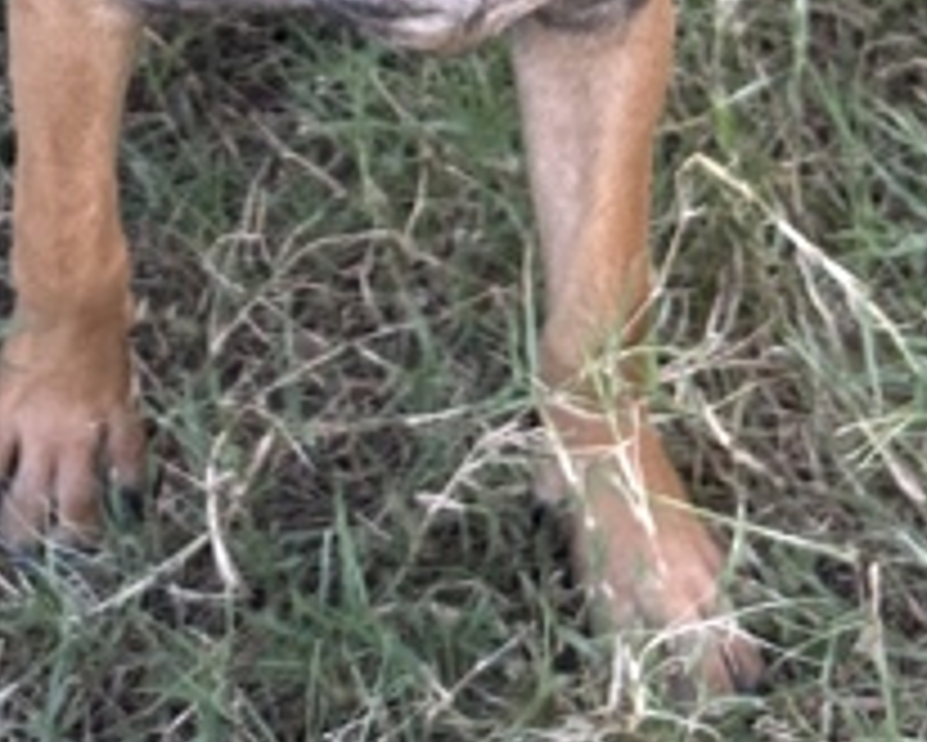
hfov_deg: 27.5
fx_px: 1894
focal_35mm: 69
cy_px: -463
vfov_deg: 18.7
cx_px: 418
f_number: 1.5
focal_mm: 5.7
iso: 40
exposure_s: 1/121
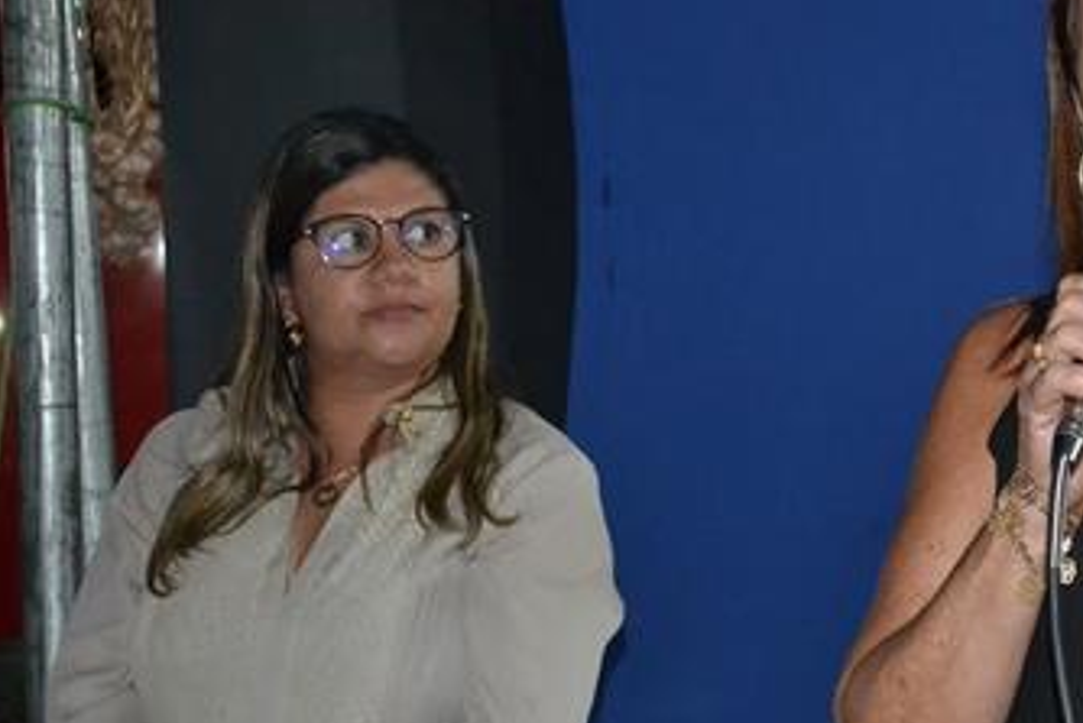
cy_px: 481
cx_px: 931
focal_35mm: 72
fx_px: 2166
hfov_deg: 27.3
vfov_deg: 18.9
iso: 3200
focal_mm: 25
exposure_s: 1/60
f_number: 4
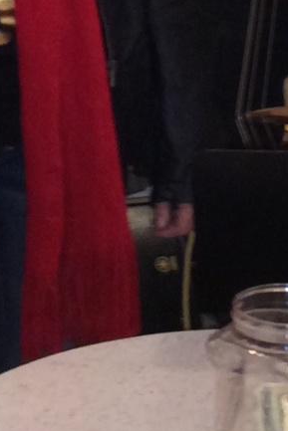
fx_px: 2158
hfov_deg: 7.6
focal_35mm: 180
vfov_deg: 10.6
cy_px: -375
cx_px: 180
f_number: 2.2
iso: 160
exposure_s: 1/16
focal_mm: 4.12
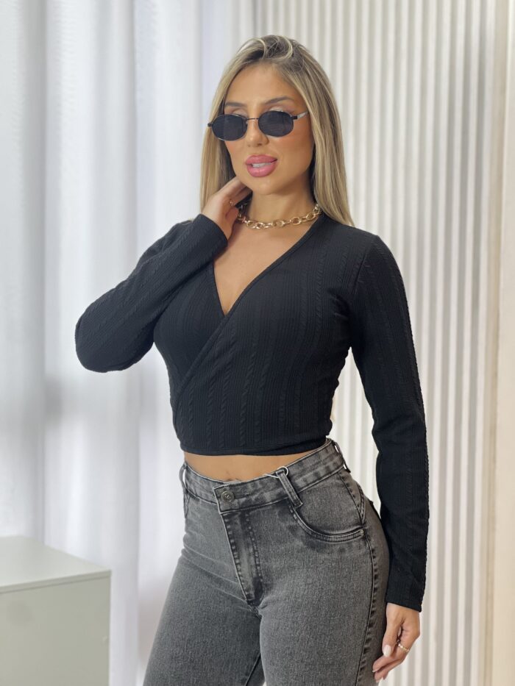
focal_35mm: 77
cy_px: 343
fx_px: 1527
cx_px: 258
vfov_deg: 25.3
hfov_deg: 19.1
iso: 200
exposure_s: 1/120
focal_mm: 9
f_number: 2.8
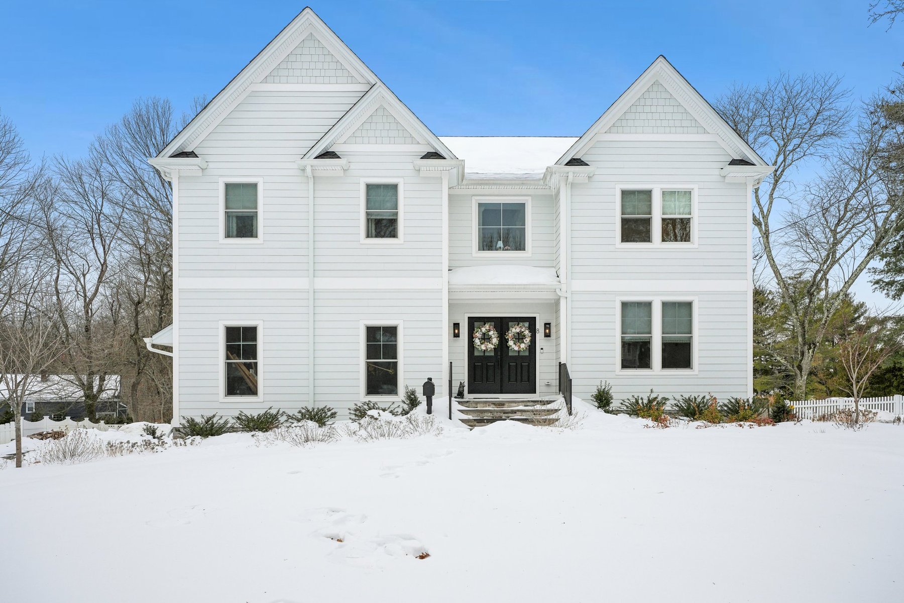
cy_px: 302
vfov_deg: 59.3
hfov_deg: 80.9
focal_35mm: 21
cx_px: 452
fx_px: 530
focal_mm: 21.1
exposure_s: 1/1600
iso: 400
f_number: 8
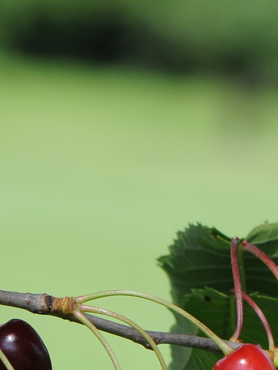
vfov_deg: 4.4
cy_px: 352
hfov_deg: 3.3
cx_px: 17
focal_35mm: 446
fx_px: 4780
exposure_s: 1/400
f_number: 10
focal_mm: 105
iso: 400
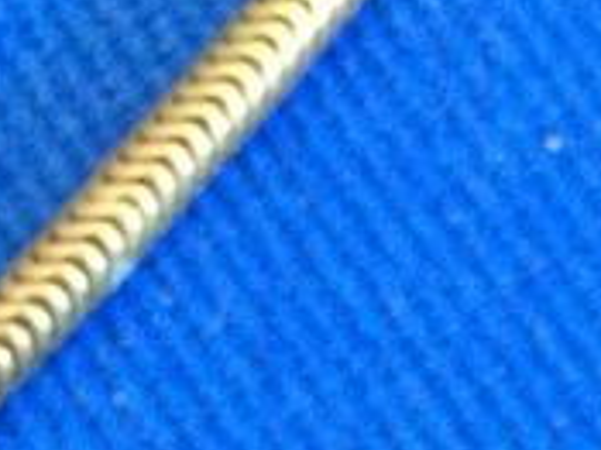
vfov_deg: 9.3
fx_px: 2585
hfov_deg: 11.5
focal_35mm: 149
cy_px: 922
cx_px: 1333
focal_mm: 4.15
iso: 250
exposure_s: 1/17
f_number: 2.2
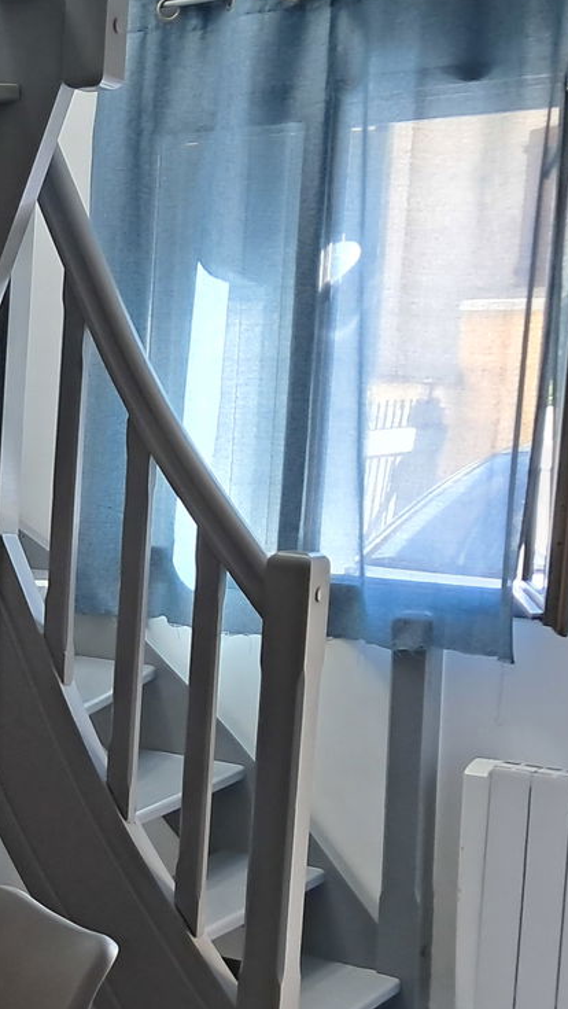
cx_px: -445
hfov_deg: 16.0
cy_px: 649
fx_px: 1712
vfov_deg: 32.6
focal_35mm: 64
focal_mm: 4
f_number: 1.8
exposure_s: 1/50
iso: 160
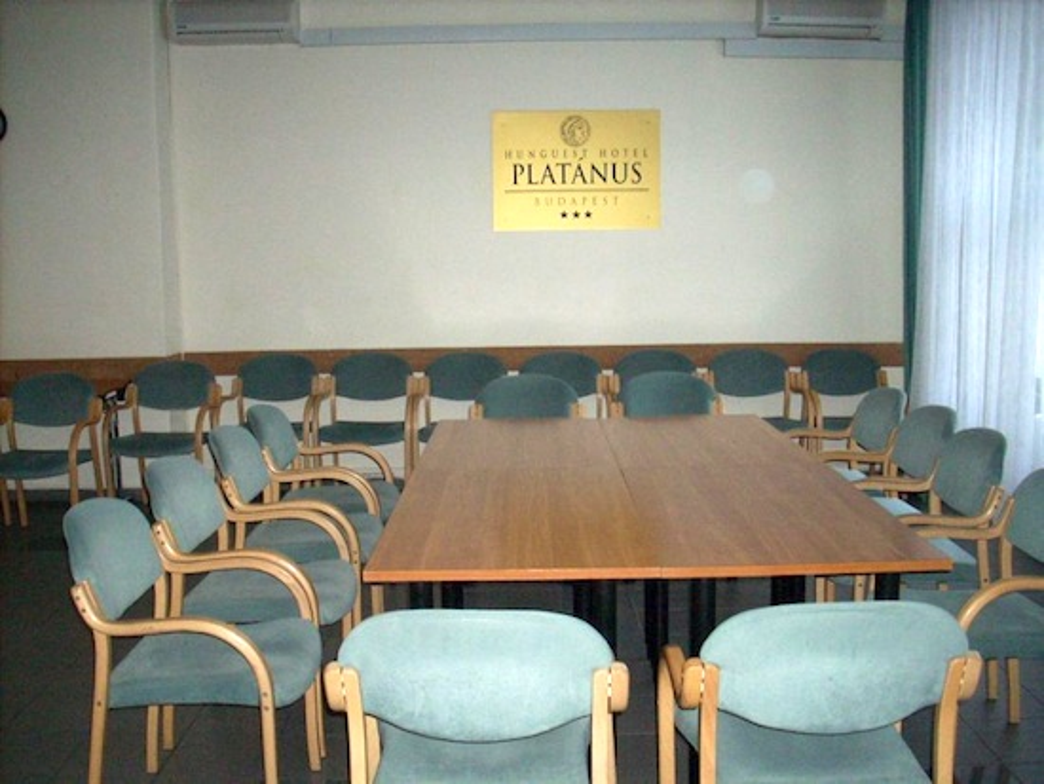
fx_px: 1116
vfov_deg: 38.7
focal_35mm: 37
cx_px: 522
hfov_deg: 50.1
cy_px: 392
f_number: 2.8
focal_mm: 6.2
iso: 400
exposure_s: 1/60
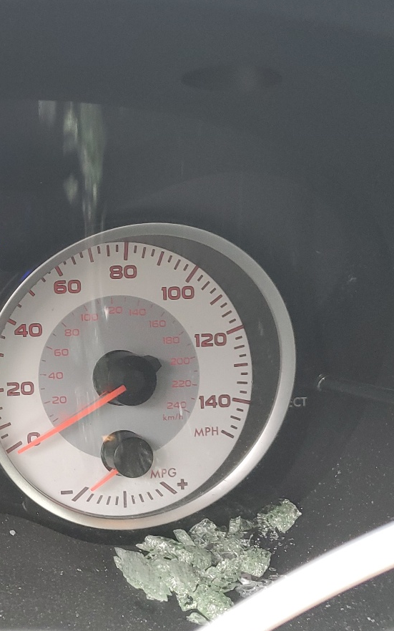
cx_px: -131
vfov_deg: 40.2
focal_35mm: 50
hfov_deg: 22.8
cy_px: 278
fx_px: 859
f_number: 1.5
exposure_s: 1/60.2
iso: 73
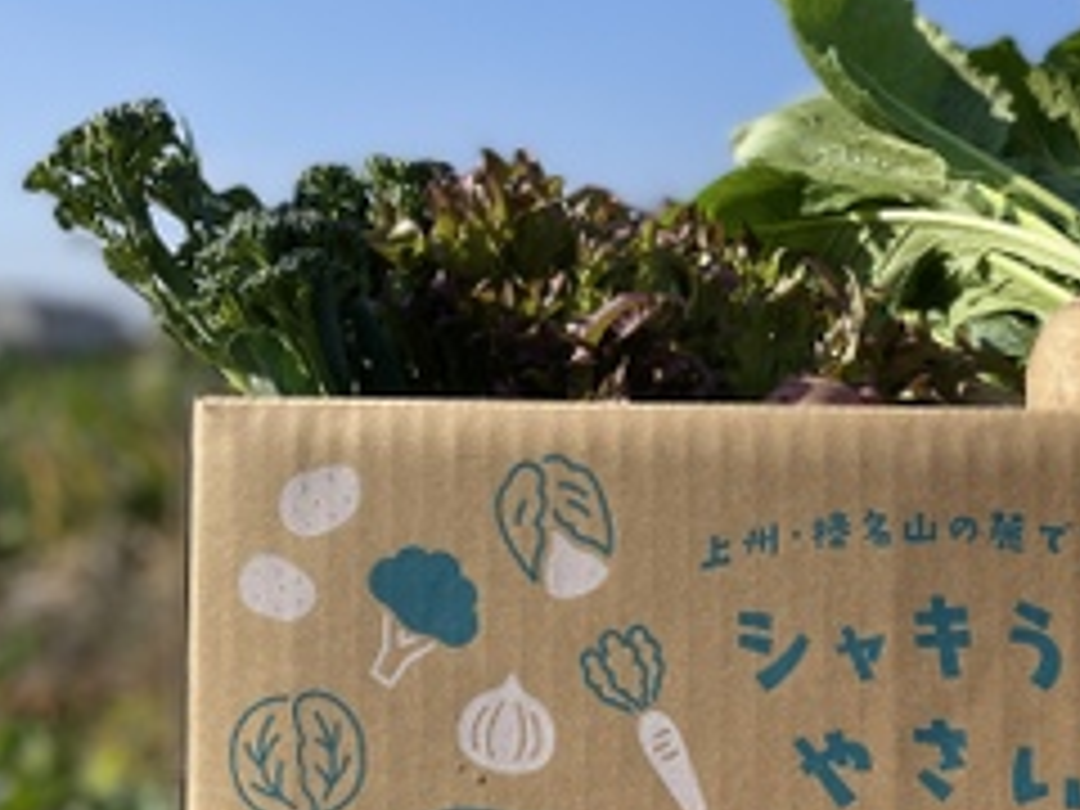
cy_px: 266
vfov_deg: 27.8
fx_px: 1622
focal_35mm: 52
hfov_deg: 36.3
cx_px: 760
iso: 50
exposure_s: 1/6135
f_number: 1.6
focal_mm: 4.2
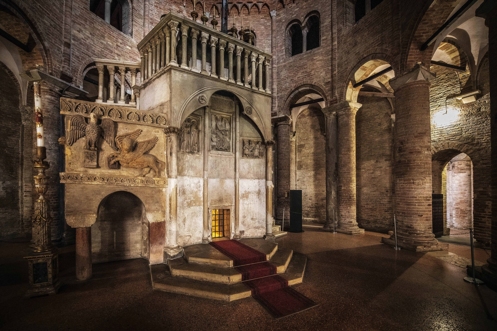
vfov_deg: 81.2
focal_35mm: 14
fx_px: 193
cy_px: 166
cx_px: 248
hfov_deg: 104.3
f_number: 2.8
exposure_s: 1/15
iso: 5600
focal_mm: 14
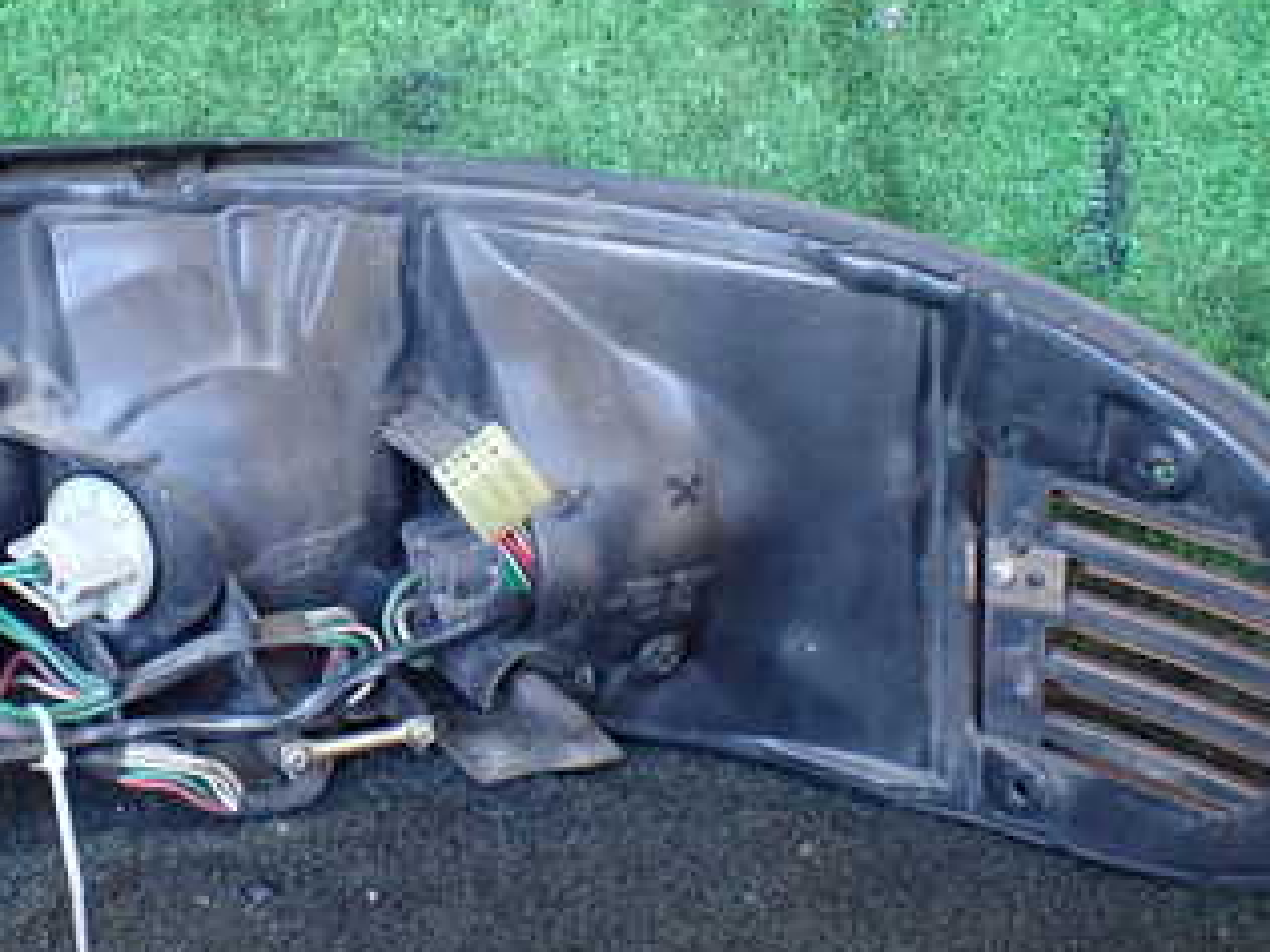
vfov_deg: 25.6
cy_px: 366
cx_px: 322
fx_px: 2091
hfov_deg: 33.1
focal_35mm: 57
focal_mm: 5.4
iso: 800
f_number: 2.3
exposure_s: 1/100
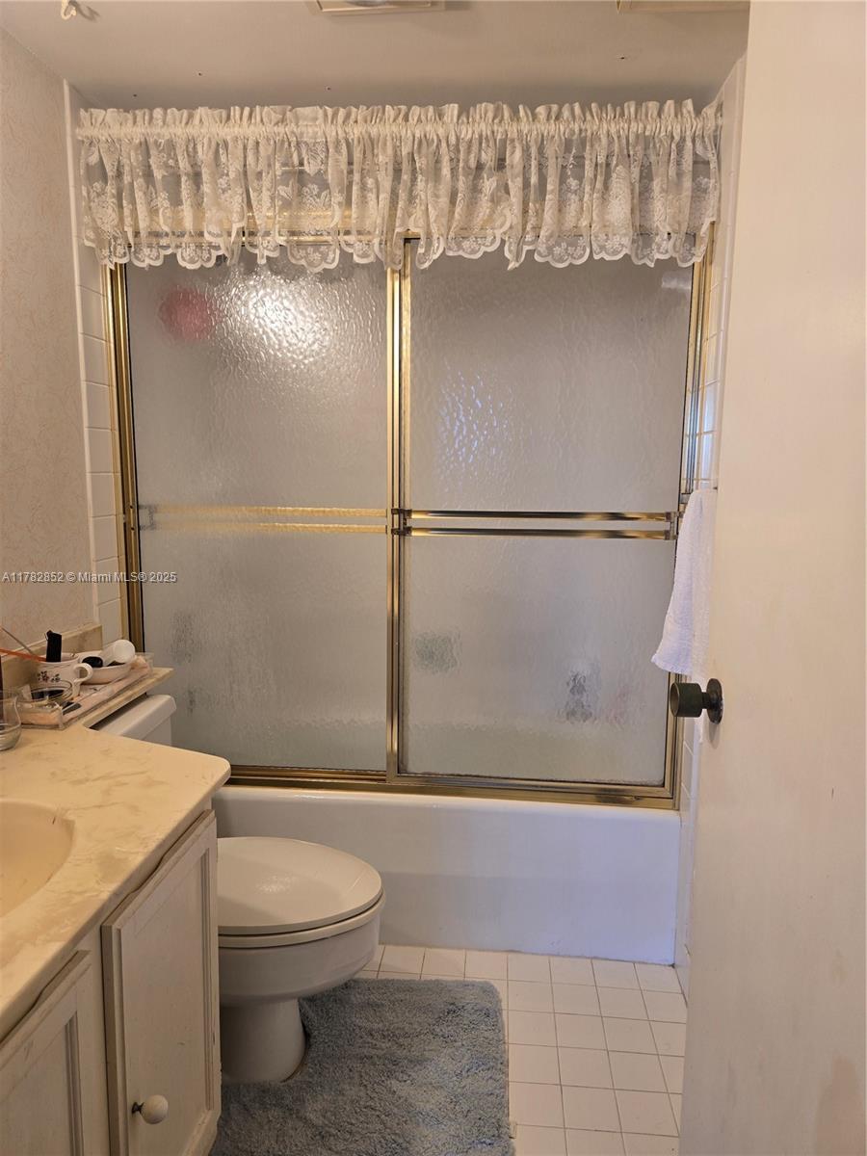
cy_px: 578
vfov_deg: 73.9
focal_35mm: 23
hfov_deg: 58.9
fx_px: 768
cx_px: 434
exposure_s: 1/120
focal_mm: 6.3
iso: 80
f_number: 1.7
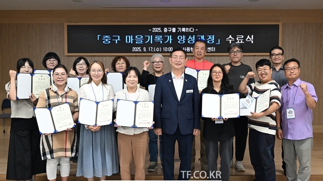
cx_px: 161
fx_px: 300
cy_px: 103
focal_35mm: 35
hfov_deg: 56.6
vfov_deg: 33.6
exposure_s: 1/100
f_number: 5.6
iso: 3200
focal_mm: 33
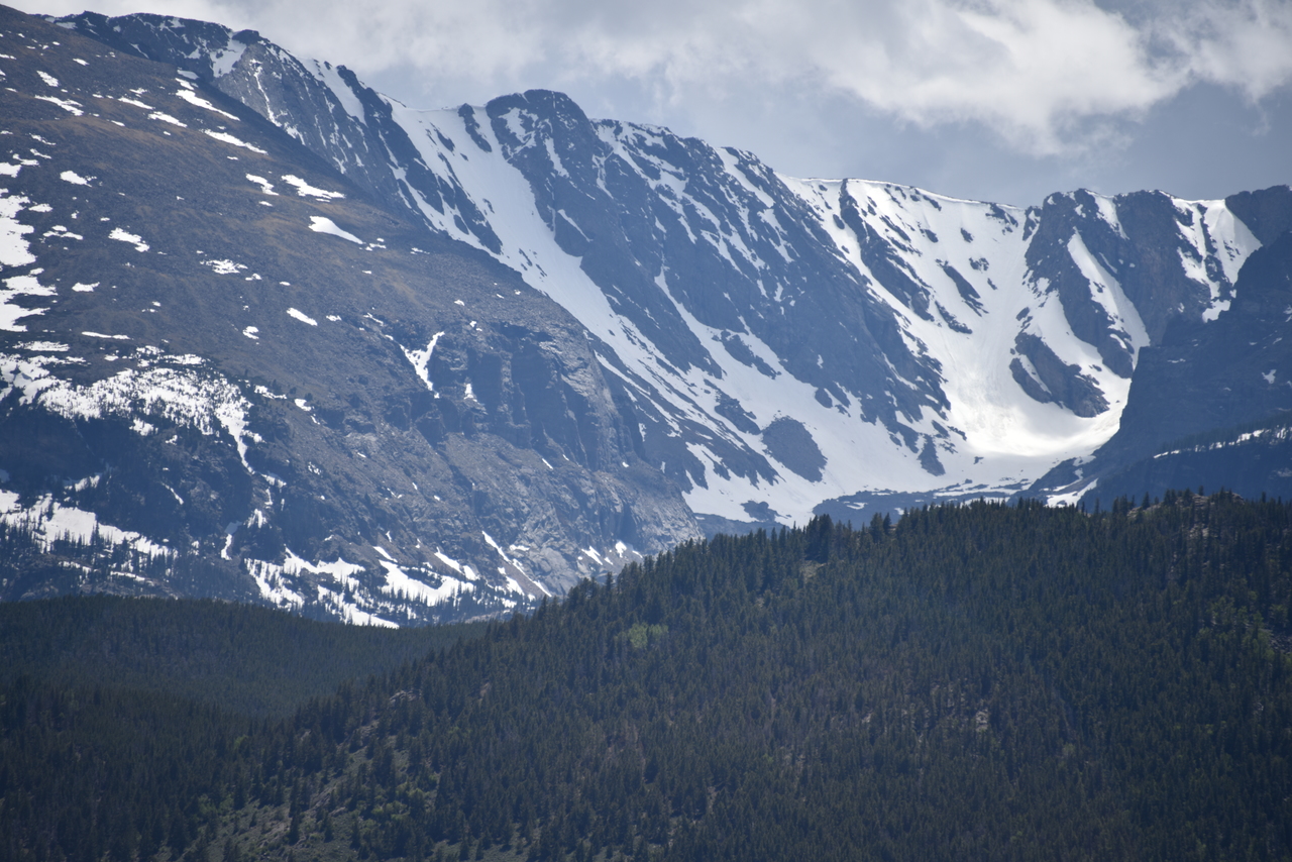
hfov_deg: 6.9
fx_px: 10768
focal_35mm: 300
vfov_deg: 4.6
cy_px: 431
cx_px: 646
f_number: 6.3
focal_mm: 300
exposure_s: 1/640
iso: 100
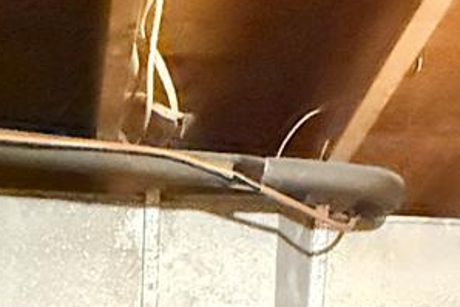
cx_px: 90
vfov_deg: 12.1
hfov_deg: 26.5
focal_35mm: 75
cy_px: 842
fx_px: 959
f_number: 2.2
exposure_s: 1/40
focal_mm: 2.22
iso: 1600
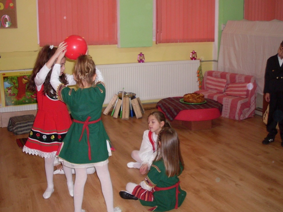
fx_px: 360
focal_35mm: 44
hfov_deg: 43.0
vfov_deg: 32.9
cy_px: 102
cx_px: 145
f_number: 2.8
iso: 160
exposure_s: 1/45
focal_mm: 6.3
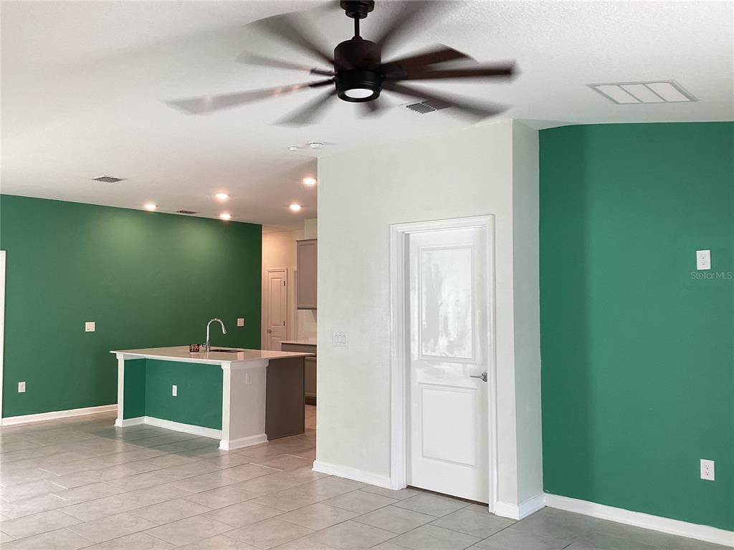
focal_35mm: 31
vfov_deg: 45.4
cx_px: 367
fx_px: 657
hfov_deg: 58.4
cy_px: 275
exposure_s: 1/60
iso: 80
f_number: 2.4
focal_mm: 3.3
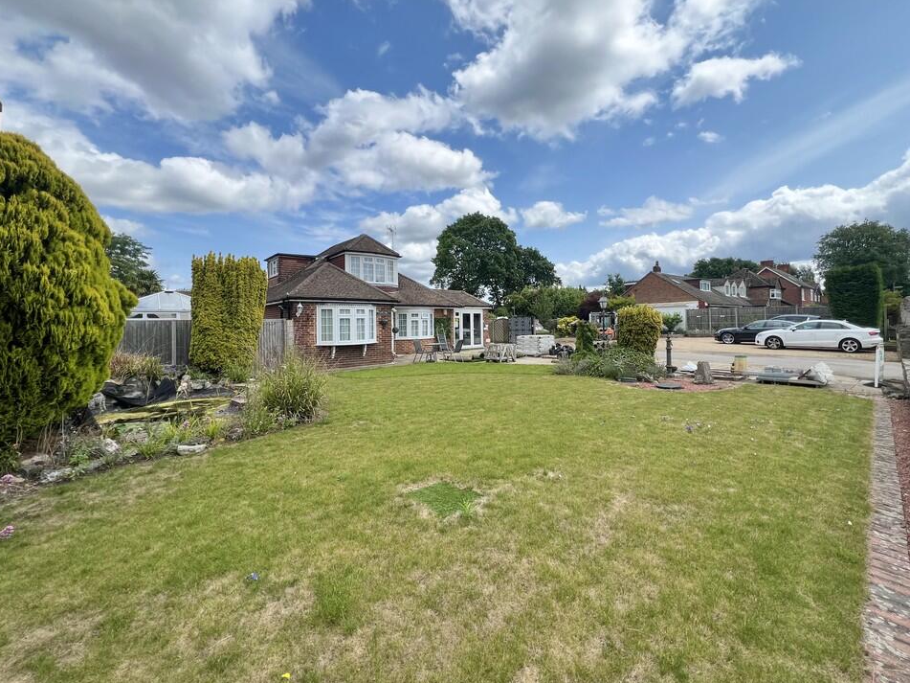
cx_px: 482
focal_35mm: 14
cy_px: 319
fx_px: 368
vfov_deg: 85.5
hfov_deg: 101.9
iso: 32
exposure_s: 1/1783
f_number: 1.8
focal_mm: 1.57
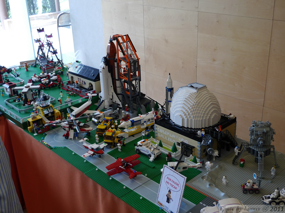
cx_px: 142
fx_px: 338
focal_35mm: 41
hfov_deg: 45.8
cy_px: 106
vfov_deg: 35.1
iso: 80
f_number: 2.5
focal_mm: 8.8
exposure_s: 1/40
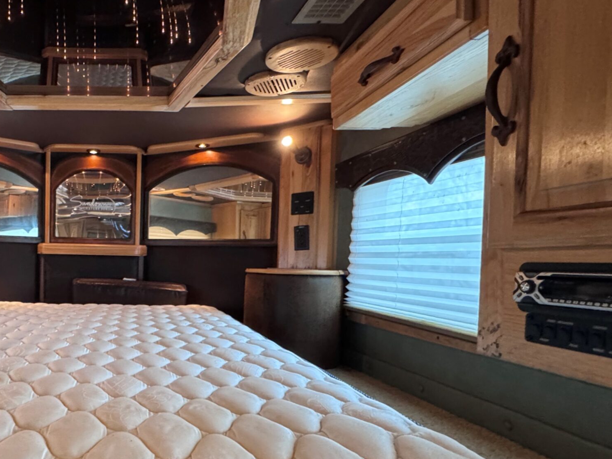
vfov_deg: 56.3
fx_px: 424
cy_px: 278
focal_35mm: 24
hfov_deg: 64.5
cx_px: 113
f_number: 2.2
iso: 800
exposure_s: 1/60
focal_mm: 2.22
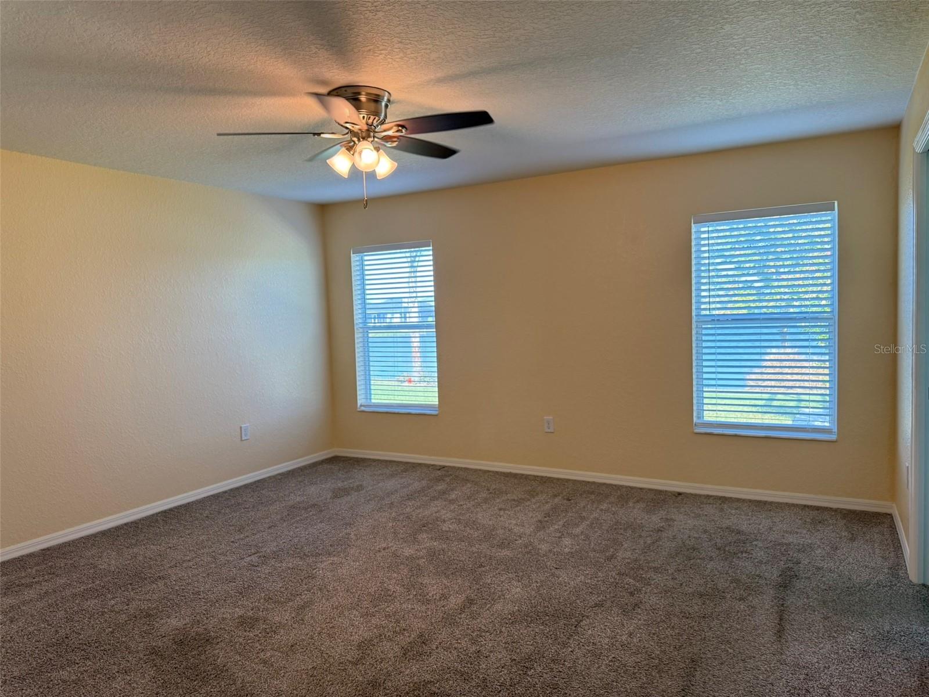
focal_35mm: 24
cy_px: 348
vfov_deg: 56.8
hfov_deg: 71.6
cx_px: 464
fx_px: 644
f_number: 1.78
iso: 200
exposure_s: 1/137
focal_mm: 6.76
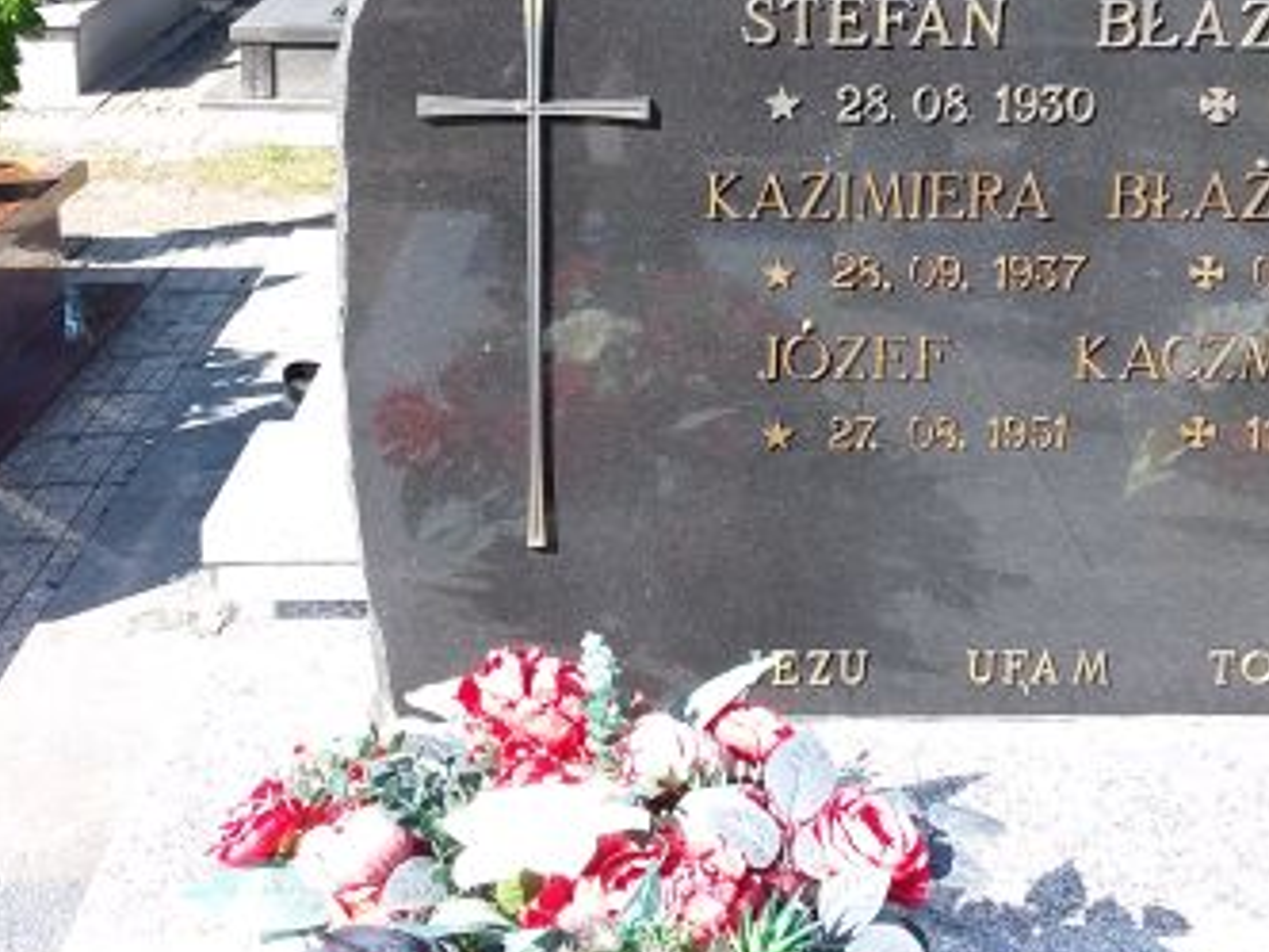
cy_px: 210
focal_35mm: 54
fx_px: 1980
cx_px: 753
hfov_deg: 35.4
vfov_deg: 26.6
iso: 40
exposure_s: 1/377
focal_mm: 2.91
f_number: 1.9
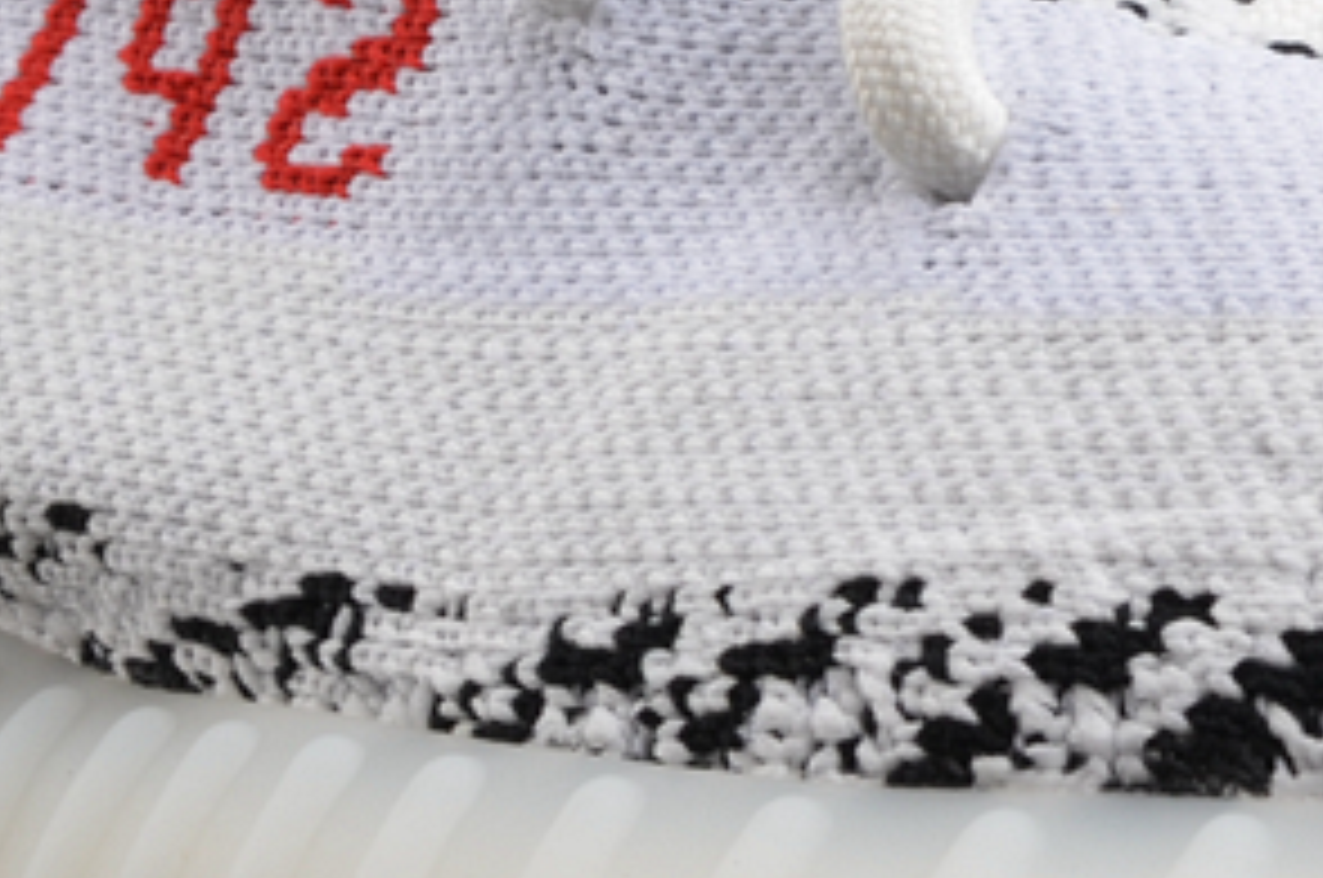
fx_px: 7418
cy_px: -158
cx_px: 1053
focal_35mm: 202
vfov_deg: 6.7
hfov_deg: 10.2
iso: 125
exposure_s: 1/100
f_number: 13
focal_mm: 31
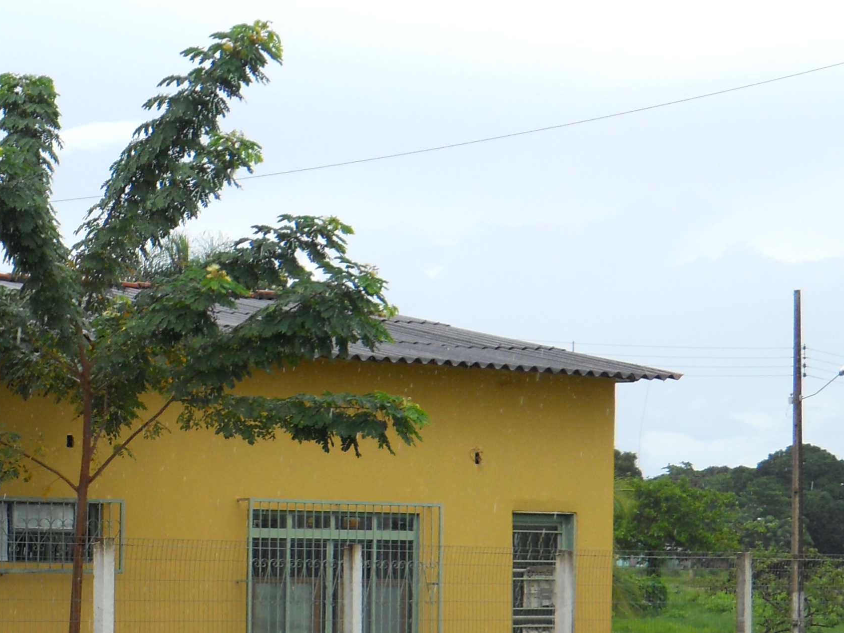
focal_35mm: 97
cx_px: -71
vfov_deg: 15.0
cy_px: 613
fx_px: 2365
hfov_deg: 19.4
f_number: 3.2
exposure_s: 1/640
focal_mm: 7.3
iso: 80
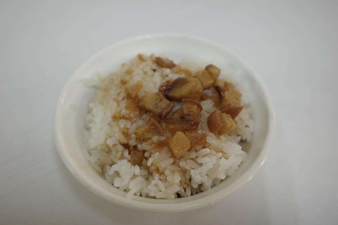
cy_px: 112
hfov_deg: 48.5
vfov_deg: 33.4
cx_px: 169
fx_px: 376
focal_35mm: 40
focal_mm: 26
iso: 800
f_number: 2.8
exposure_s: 1/60
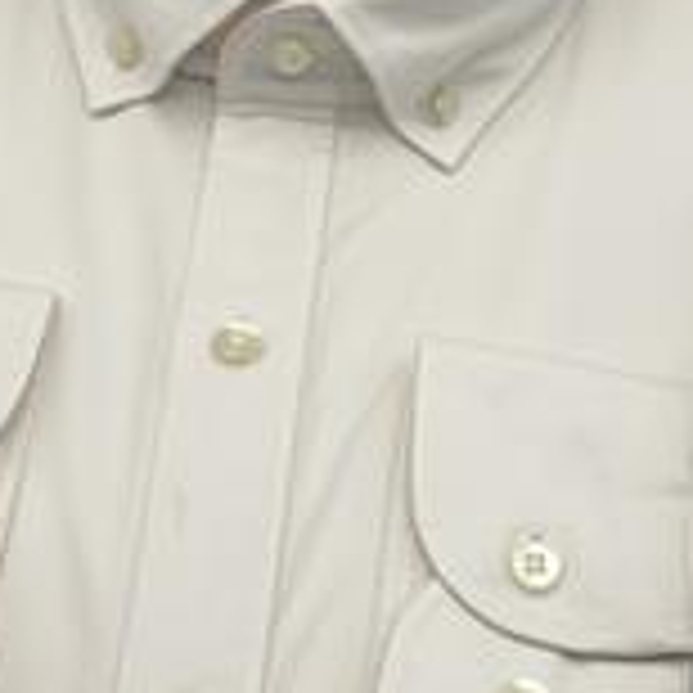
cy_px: 79
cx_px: 238
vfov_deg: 14.1
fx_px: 2786
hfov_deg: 14.2
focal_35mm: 123
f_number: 2
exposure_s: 1/343
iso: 32
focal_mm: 6
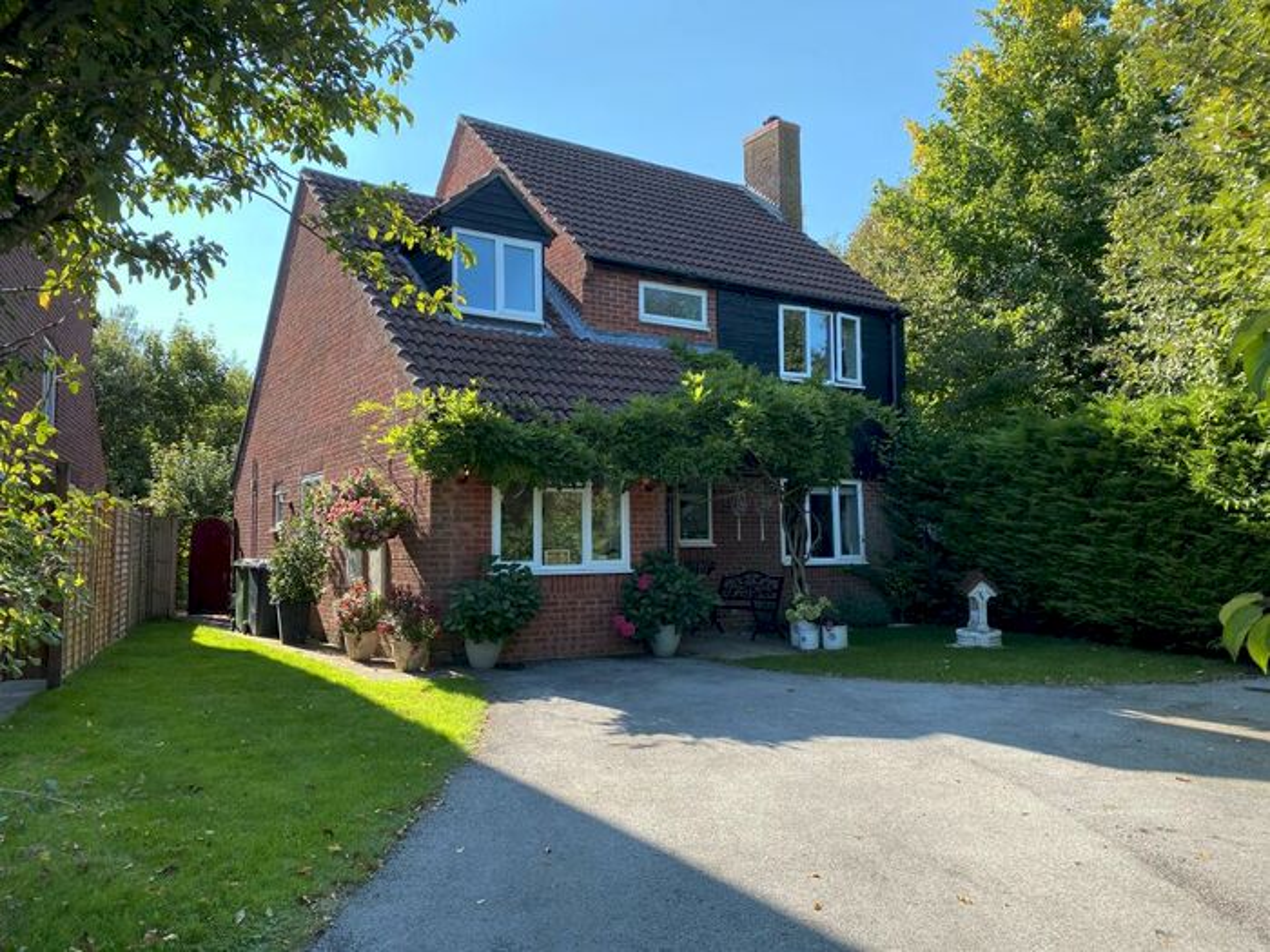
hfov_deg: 67.3
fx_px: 954
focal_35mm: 26
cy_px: 476
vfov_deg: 53.1
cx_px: 635
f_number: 1.8
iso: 32
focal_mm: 4.25
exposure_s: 1/772
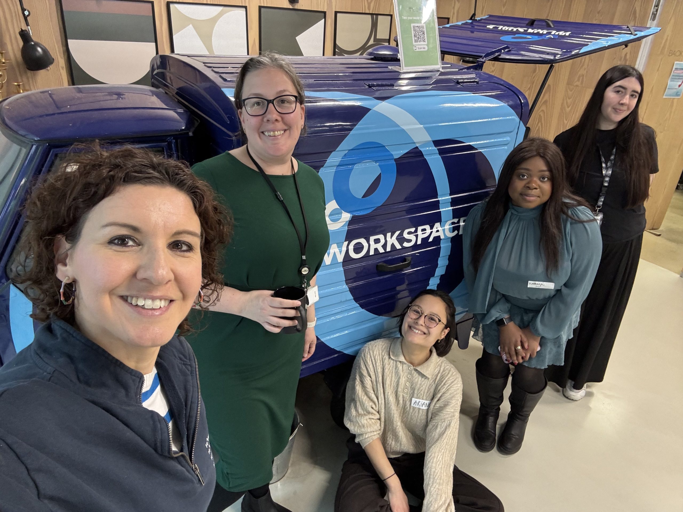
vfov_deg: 58.9
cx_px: 342
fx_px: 454
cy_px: 256
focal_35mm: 23
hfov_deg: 73.9
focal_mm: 2.69
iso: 160
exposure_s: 1/50
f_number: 1.9
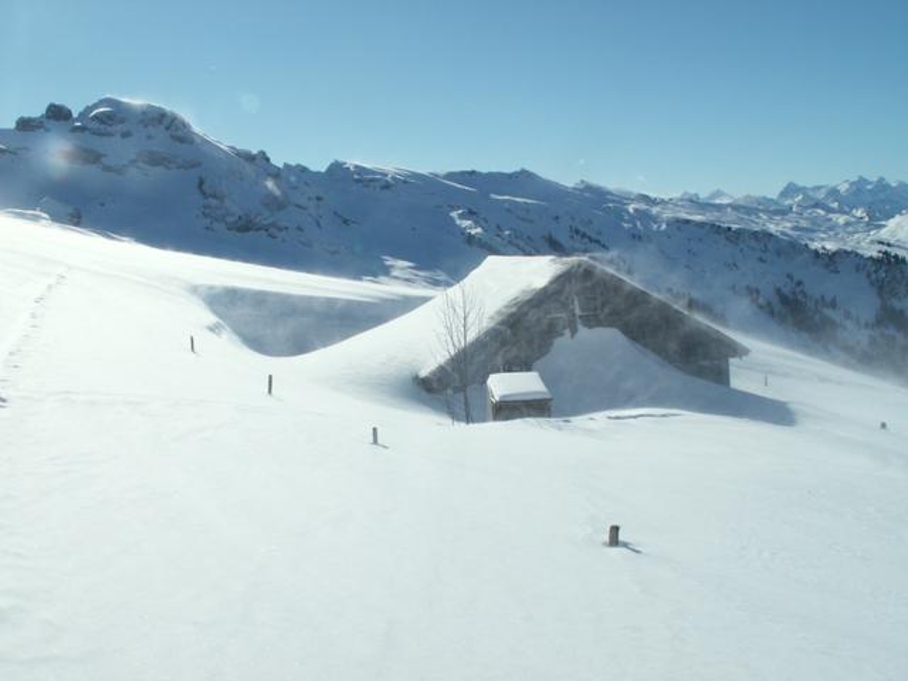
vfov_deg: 40.7
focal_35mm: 35
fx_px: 918
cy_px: 340
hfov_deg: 52.6
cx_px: 454
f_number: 8
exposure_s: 1/400
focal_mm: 5.86
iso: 50
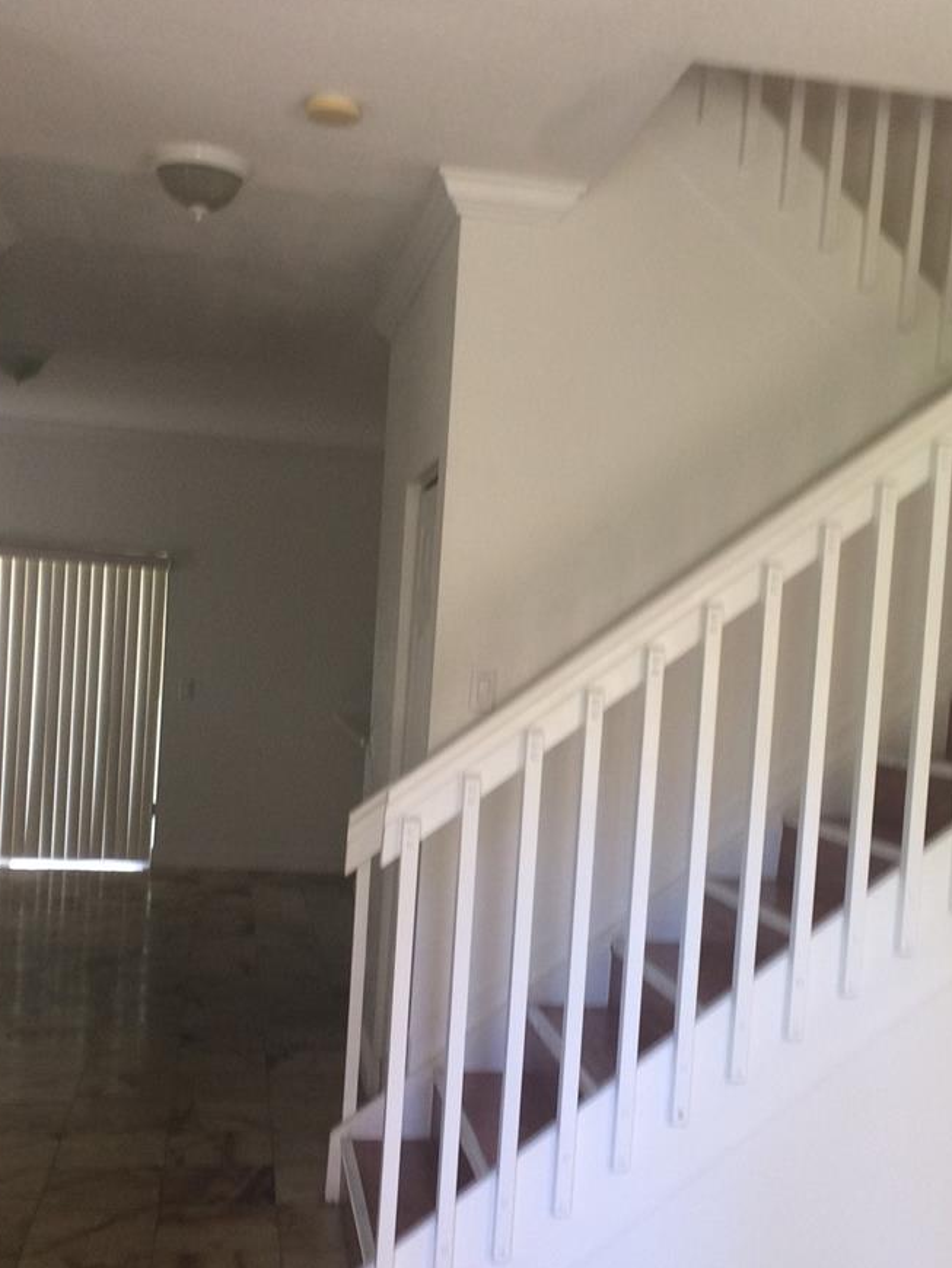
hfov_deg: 36.0
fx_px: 1466
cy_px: 724
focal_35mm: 40
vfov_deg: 46.7
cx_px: 518
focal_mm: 4.15
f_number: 2.2
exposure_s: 1/30
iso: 64
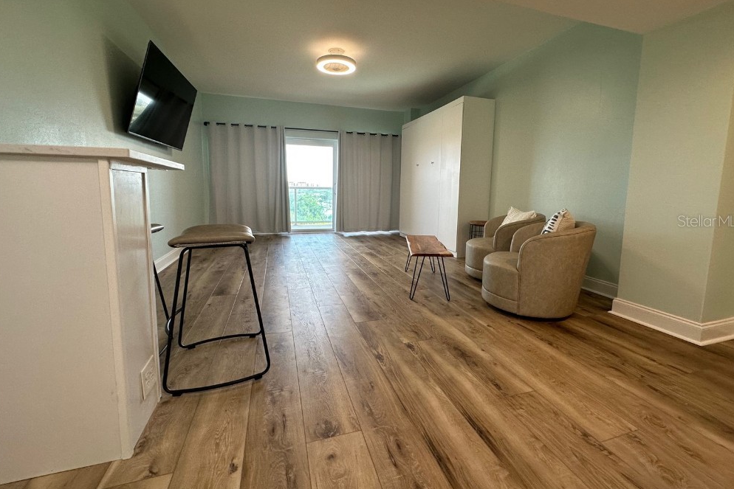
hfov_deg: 100.4
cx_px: 369
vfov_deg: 77.1
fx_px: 306
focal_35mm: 15
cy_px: 221
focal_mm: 2.22
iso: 125
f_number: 2.2
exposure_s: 1/120
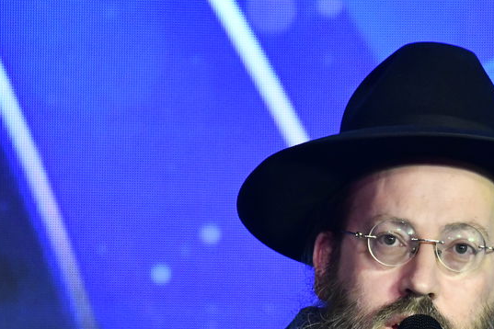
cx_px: 383
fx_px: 8233
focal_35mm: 600
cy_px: 374
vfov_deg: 2.3
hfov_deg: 3.4
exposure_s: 1/125
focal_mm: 230
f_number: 5.6
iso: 2000
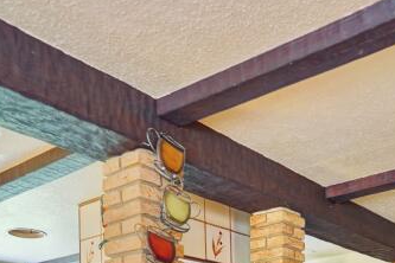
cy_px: 354
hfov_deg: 43.9
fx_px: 472
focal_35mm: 43
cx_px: 298
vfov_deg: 26.0
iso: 125
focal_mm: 14
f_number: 1.8
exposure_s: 1/13
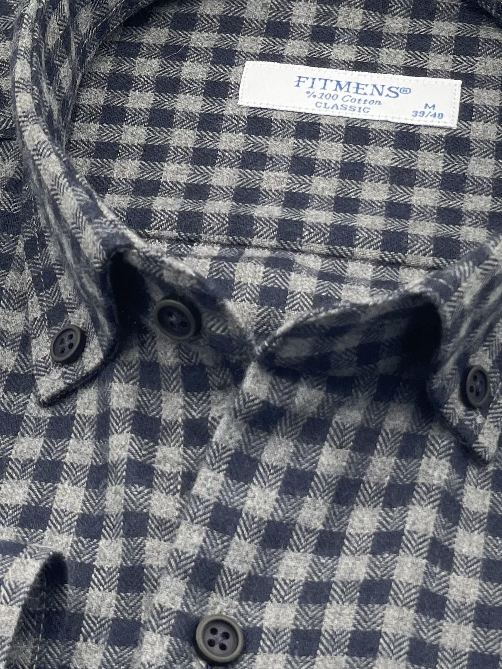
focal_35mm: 130
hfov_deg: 11.4
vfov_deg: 15.2
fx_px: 2513
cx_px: 218
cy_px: 411
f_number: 2
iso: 25
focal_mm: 6
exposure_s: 1/100
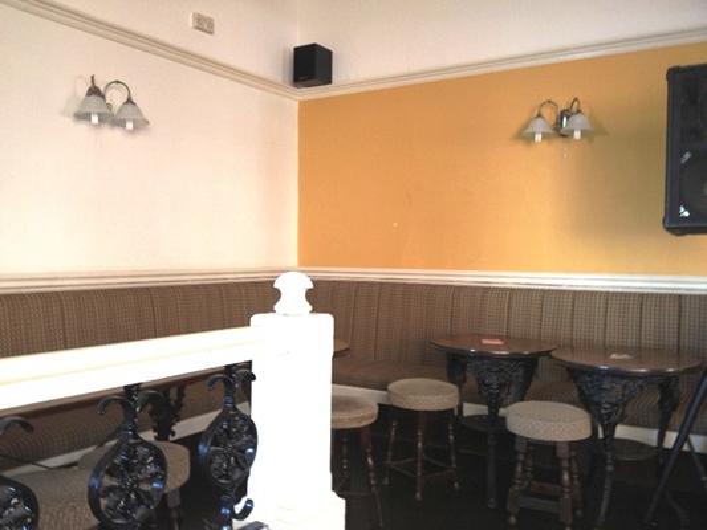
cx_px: 354
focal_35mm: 35
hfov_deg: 52.6
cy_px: 265
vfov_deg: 40.7
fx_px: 715
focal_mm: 4.28
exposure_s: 1/20
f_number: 2.4
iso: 160
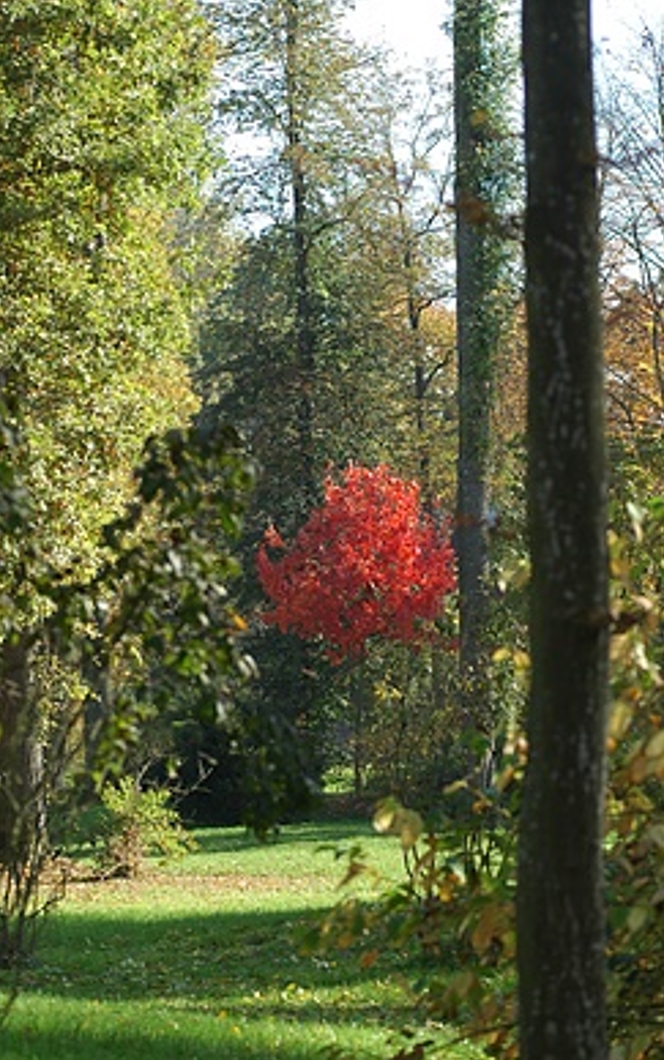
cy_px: 604
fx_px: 5117
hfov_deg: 7.4
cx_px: 357
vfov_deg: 11.8
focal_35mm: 177
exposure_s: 1/400
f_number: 4
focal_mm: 100
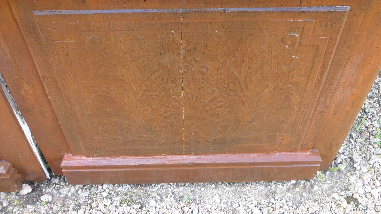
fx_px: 303
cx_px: 194
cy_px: 70
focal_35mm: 30
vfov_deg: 38.5
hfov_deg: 64.3
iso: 160
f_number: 3.5
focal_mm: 4.9
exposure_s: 1/45
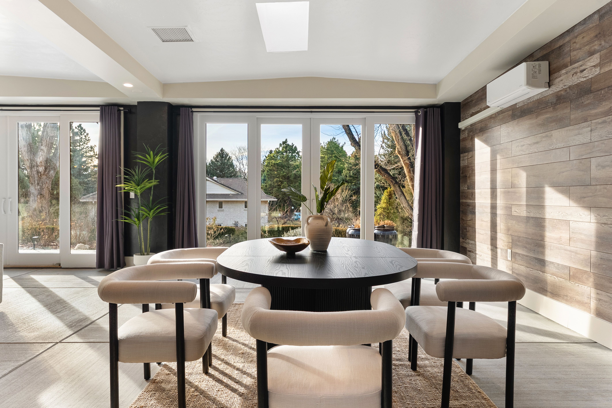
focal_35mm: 23
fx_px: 391
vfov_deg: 55.1
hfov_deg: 76.1
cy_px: 204
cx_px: 306
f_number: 8
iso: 800
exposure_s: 1/13
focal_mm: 23
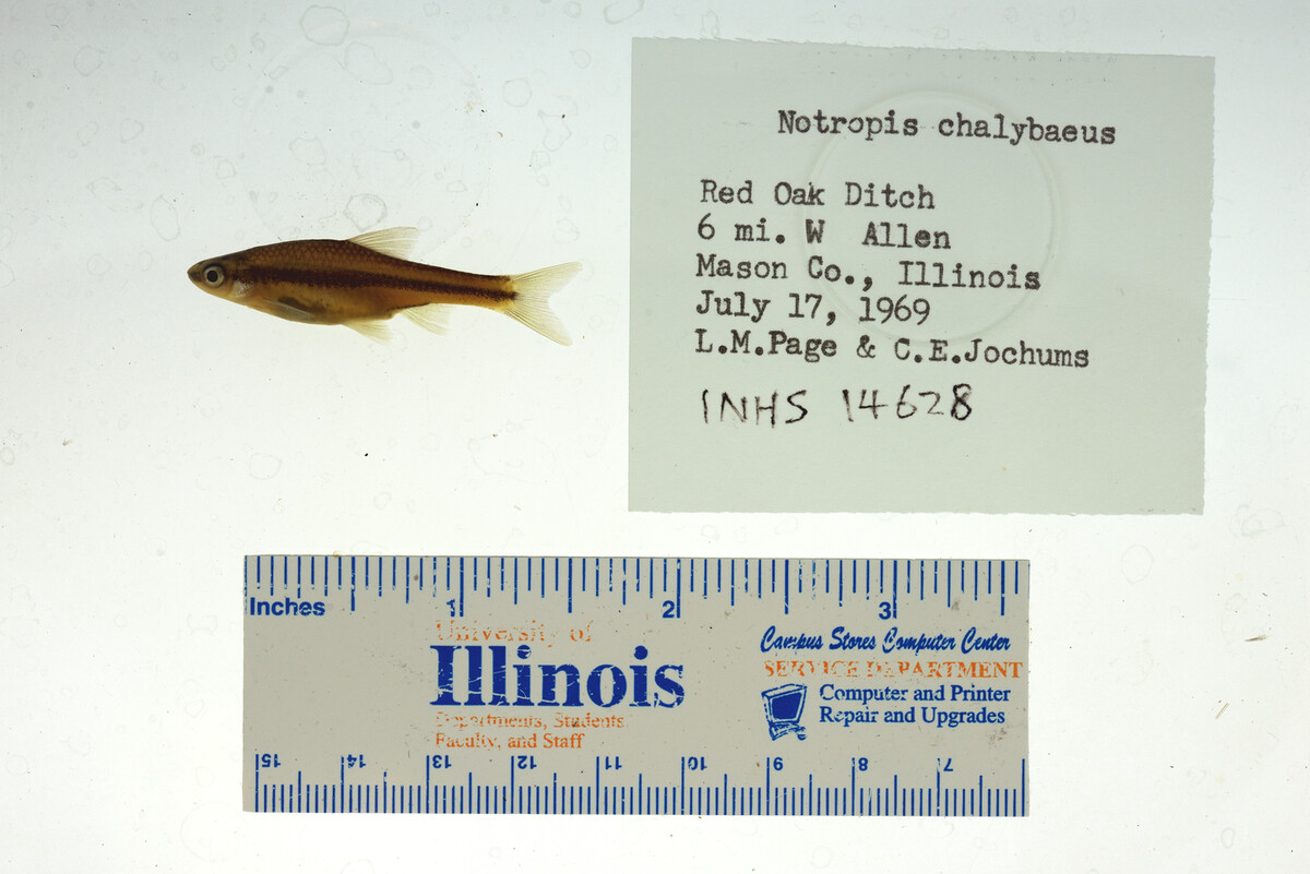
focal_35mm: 60
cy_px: 437
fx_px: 2184
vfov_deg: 22.6
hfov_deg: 33.4
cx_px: 655
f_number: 10
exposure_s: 1/200
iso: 100
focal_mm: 60
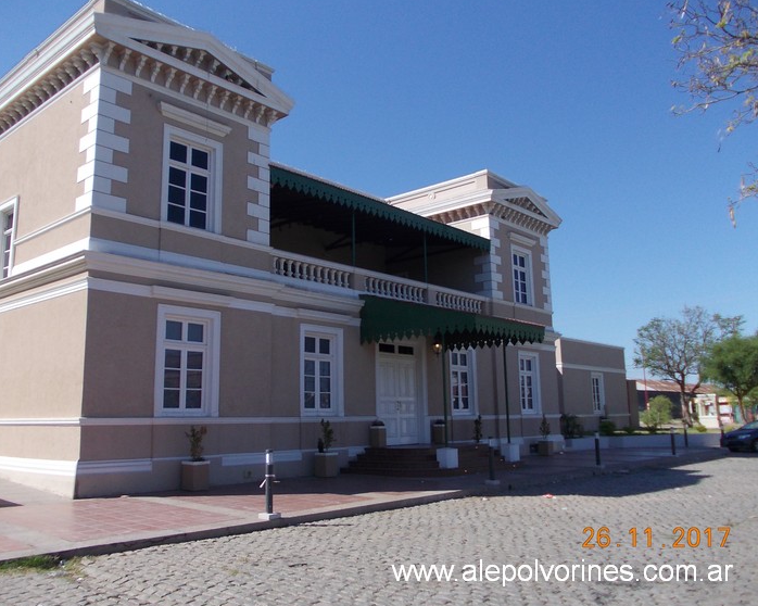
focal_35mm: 30
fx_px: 673
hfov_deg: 58.7
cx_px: 357
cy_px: 300
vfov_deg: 48.5
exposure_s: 1/400
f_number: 5.4
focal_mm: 4
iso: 80
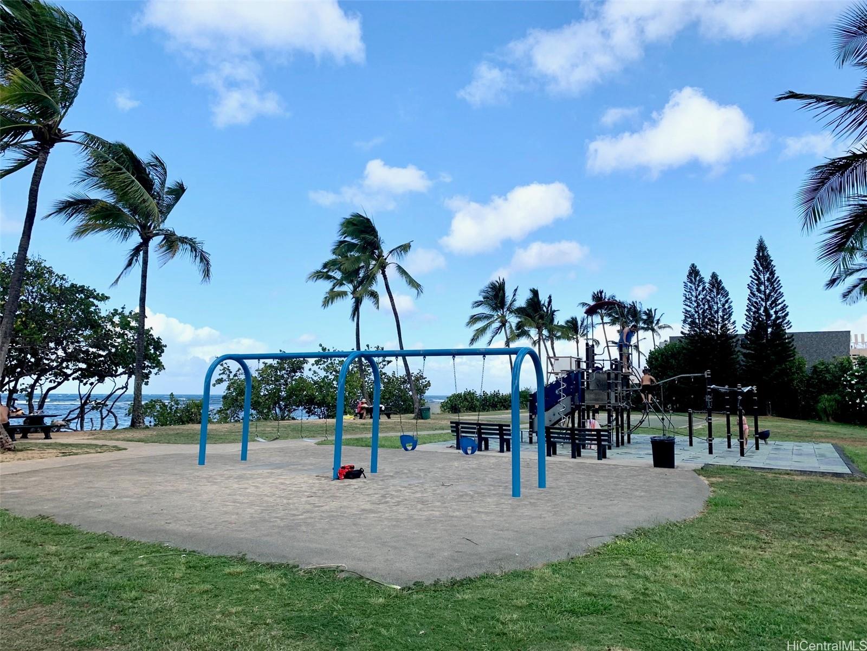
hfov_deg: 67.3
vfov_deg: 53.1
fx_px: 651
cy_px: 326
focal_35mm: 26
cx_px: 434
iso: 25
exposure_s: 1/2257
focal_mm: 4.25
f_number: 1.8
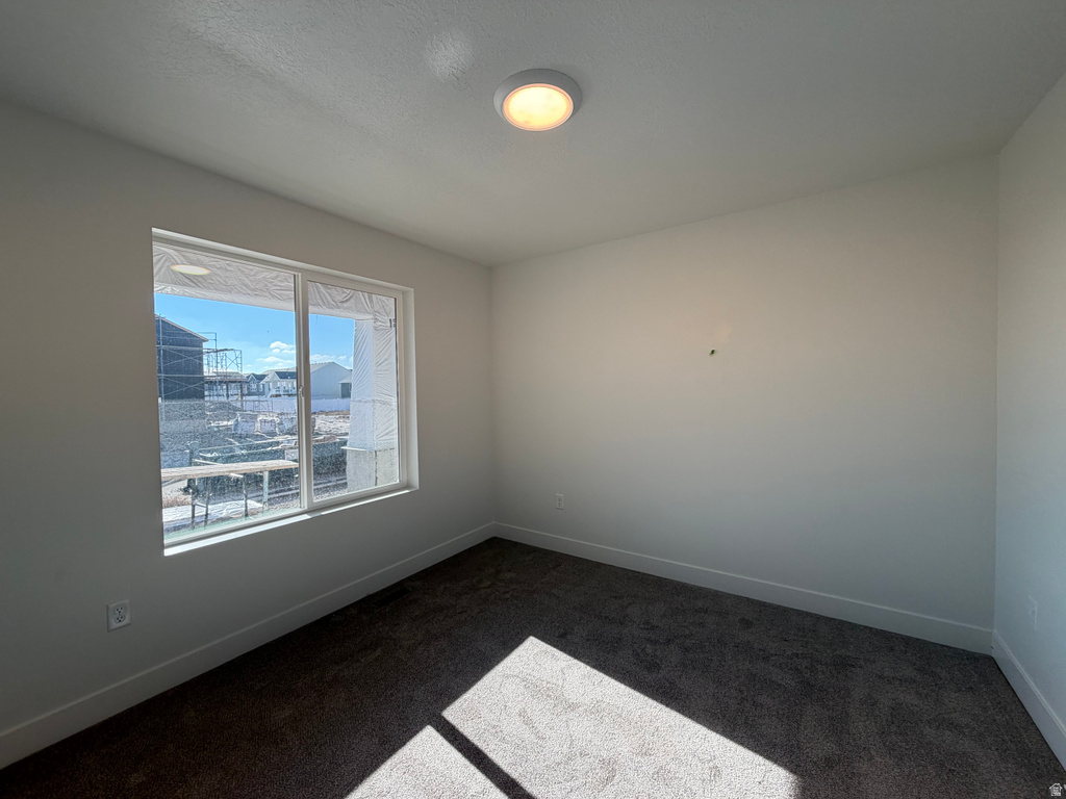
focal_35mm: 14
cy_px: 400
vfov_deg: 85.7
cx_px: 533
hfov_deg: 102.1
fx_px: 431
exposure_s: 1/381
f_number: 2.2
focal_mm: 2.22
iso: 50
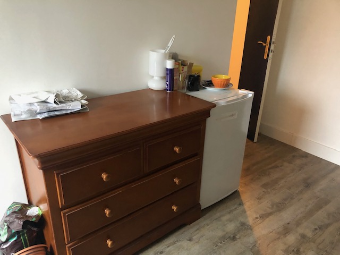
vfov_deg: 49.7
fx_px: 275
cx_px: 170
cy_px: 128
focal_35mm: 28
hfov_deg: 63.4
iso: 80
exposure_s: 1/5
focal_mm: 3.99
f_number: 1.8
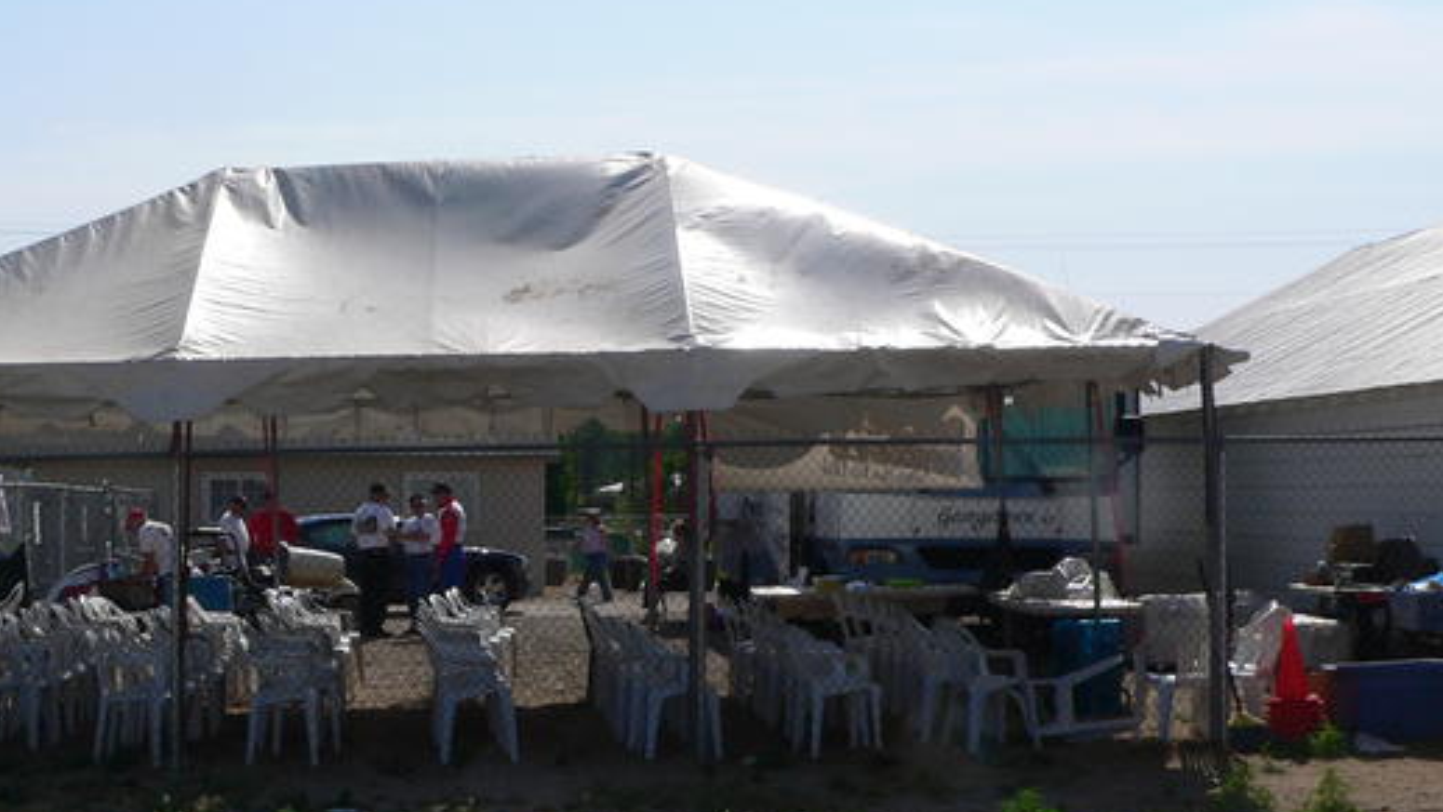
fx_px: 2296
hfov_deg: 34.3
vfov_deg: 20.0
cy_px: 543
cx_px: 408
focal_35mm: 60
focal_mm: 6
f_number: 5.6
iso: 80
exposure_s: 1/800
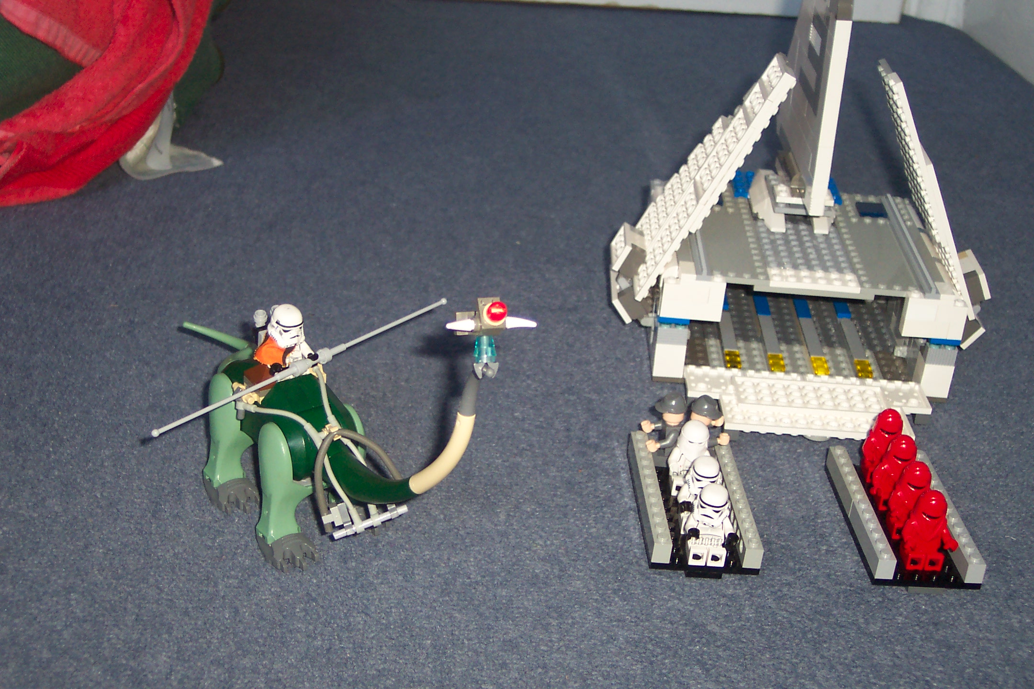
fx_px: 1465
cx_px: 517
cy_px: 344
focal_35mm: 51
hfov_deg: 38.9
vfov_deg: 26.5
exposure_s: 1/45
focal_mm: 10.7
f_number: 3.4
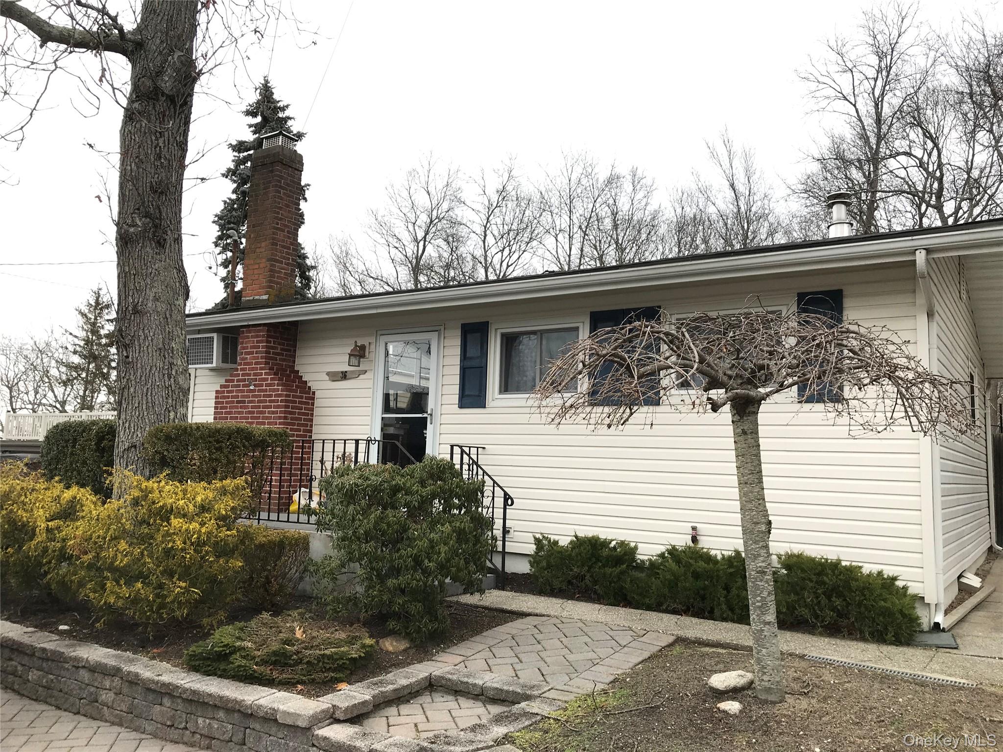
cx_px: 502
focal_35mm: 28
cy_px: 376
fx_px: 811
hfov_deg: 63.4
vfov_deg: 49.7
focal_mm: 3.99
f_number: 1.8
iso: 20
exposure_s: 1/149
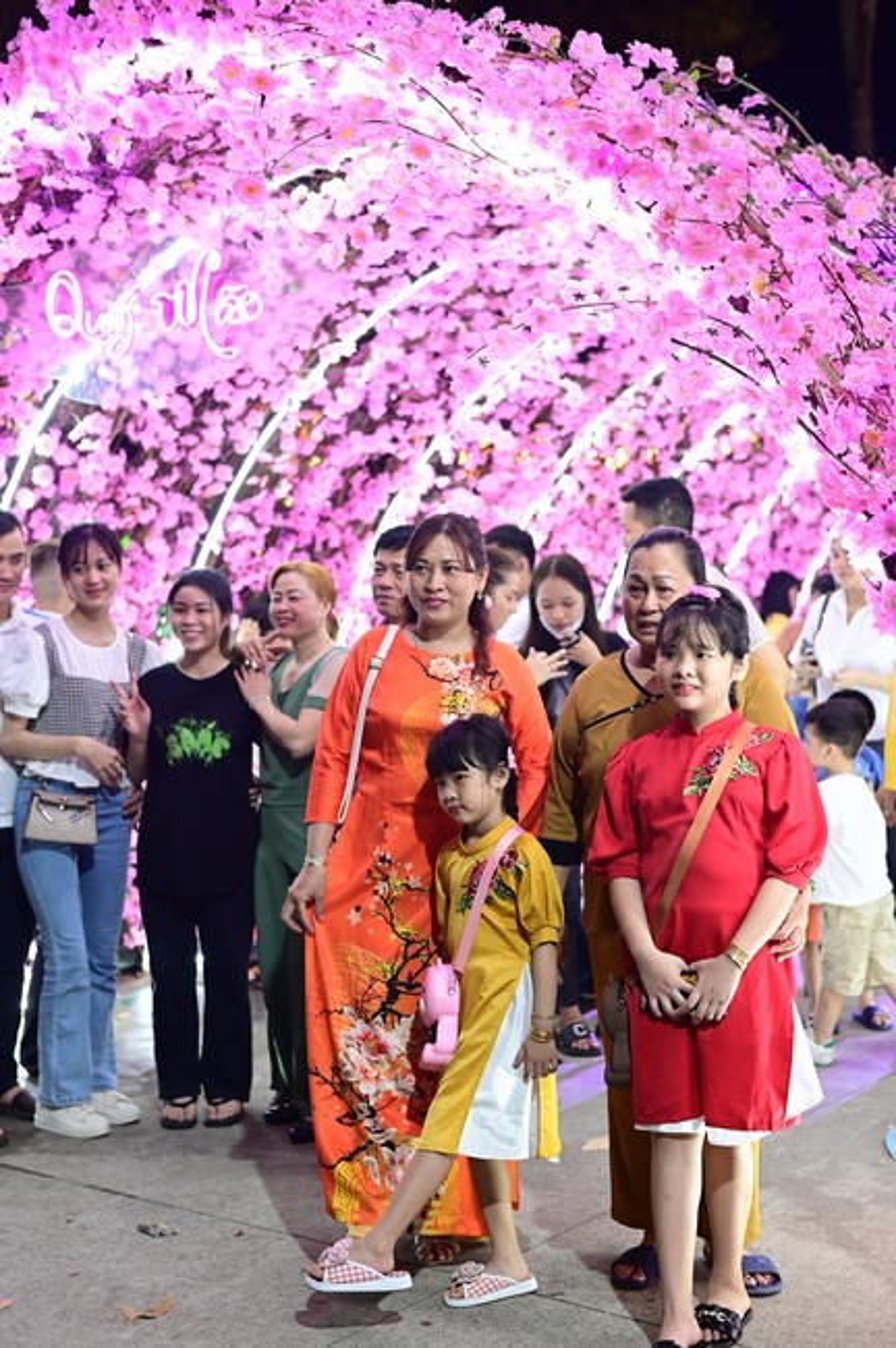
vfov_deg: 39.6
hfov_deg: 26.9
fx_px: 1871
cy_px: 674
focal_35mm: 50
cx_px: 448
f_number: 2.5
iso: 2500
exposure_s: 1/100
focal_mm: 50
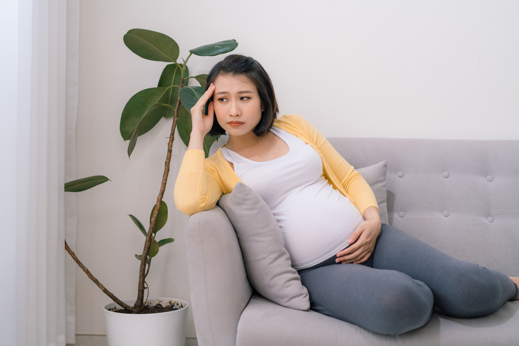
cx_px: 260
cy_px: 173
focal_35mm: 50
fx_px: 721
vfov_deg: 27.0
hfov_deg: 39.6
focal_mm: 50
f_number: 3.2
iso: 200
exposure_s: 1/125
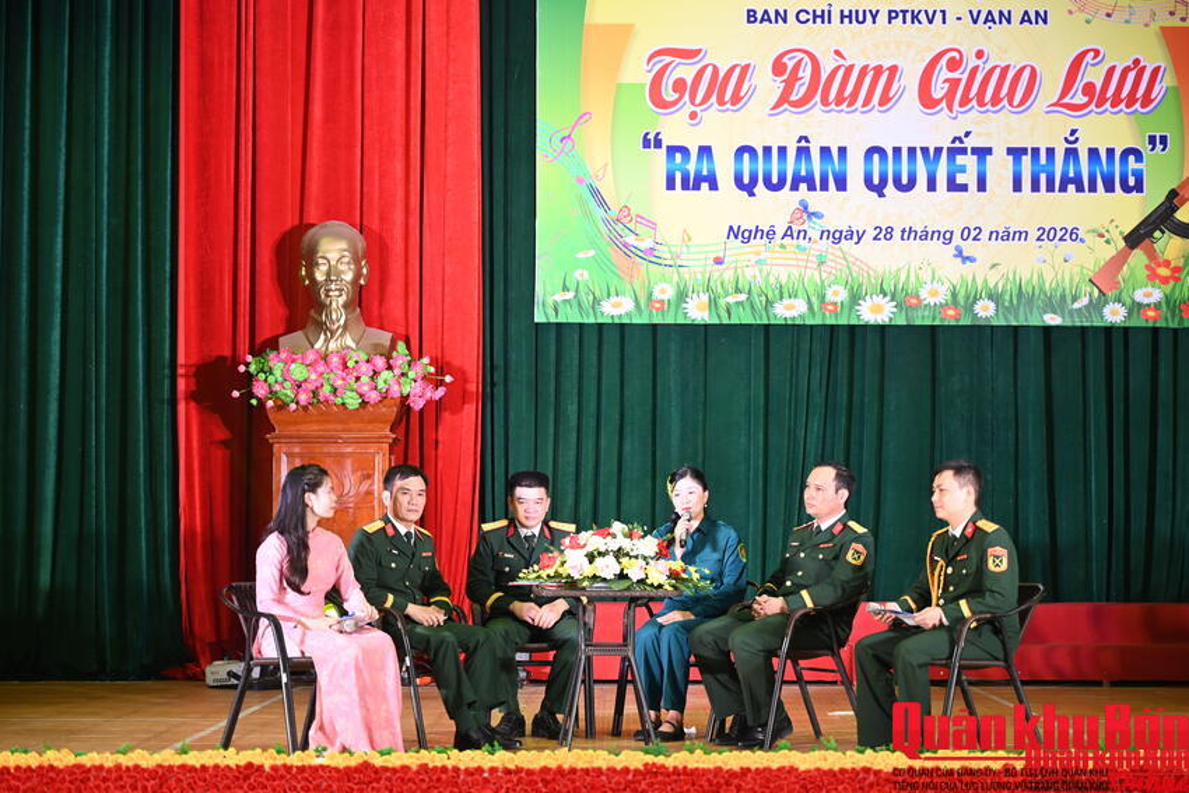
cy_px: 396
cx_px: 594
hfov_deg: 28.8
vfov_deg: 19.5
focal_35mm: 70
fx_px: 2312
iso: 720
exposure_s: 1/60
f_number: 4
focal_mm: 70
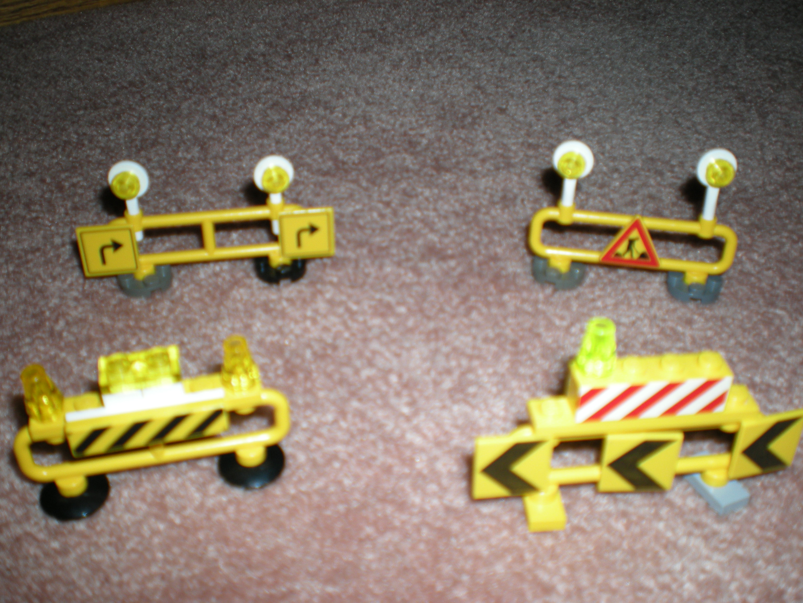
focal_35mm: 38
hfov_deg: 49.0
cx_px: 402
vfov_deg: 37.7
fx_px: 881
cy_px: 302
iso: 64
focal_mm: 6.3
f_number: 3.1
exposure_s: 1/60
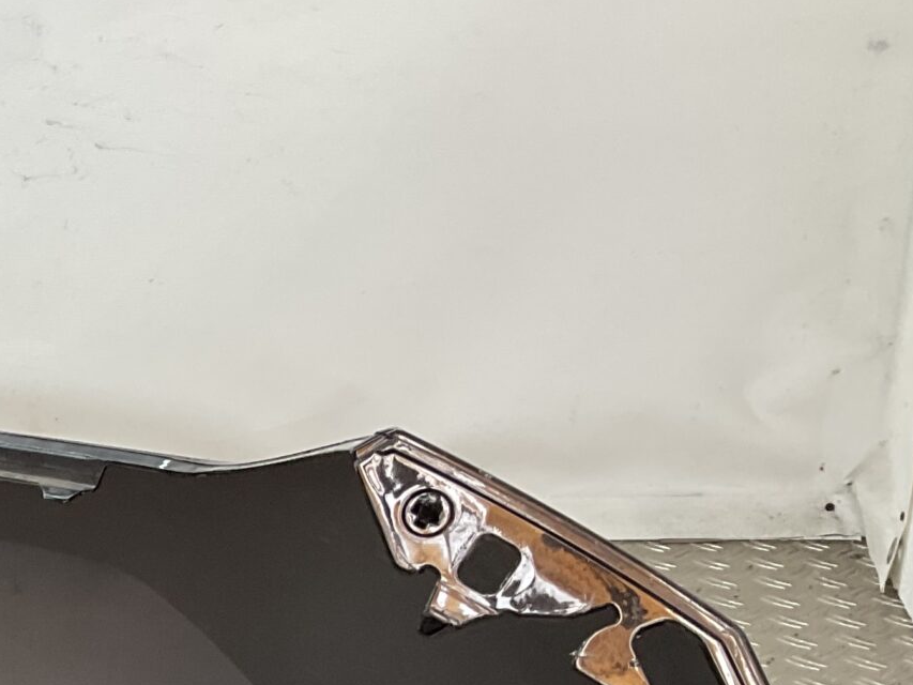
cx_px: -381
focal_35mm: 87
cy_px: 928
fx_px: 2295
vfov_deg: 16.0
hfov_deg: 20.0
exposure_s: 1/100
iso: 32
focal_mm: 3
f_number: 1.8
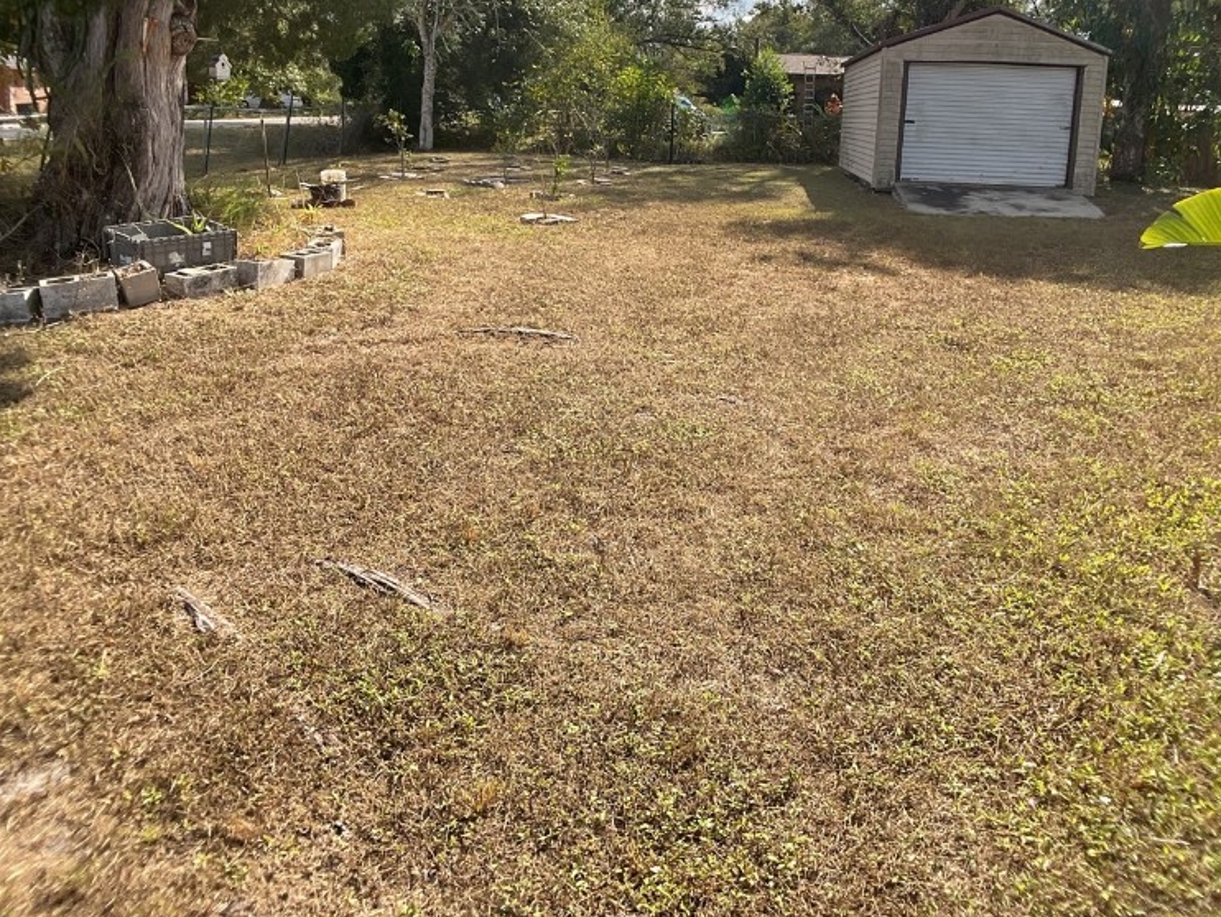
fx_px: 1411
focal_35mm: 40
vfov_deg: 35.5
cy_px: 288
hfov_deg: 46.8
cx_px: 645
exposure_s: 1/929
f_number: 1.8
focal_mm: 3
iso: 16
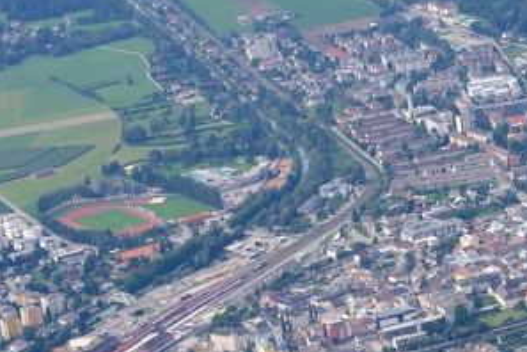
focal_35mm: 200
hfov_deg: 10.2
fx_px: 2928
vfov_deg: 6.9
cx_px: 586
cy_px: 208
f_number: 11
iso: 200
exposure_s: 1/160
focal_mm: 50
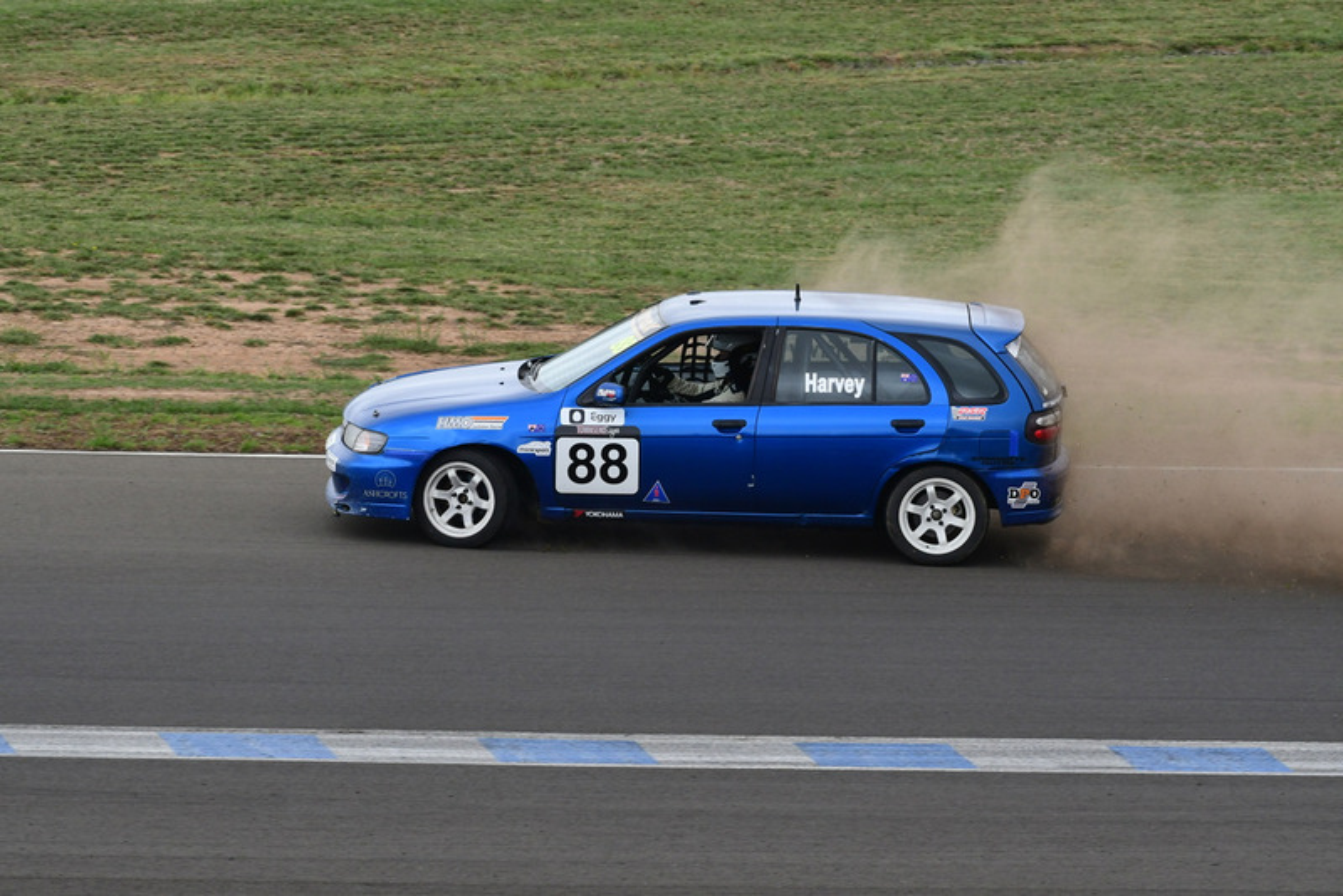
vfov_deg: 3.8
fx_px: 13434
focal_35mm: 360
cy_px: 448
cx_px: 672
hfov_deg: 5.7
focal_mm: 240
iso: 800
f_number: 11
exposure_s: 1/640
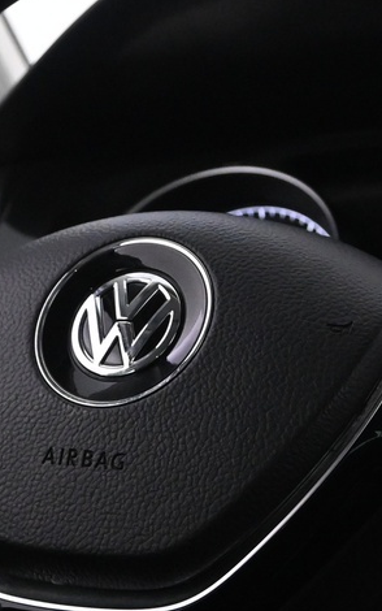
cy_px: 341
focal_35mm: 116
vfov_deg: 18.0
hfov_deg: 11.3
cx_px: 187
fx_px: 1931
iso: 2500
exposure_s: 1/50
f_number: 4
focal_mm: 22
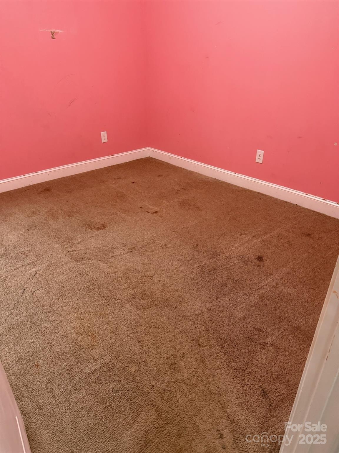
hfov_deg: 56.8
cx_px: 170
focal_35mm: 24
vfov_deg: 71.6
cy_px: 226
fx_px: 313
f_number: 1.78
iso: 800
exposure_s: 1/60
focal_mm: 6.76
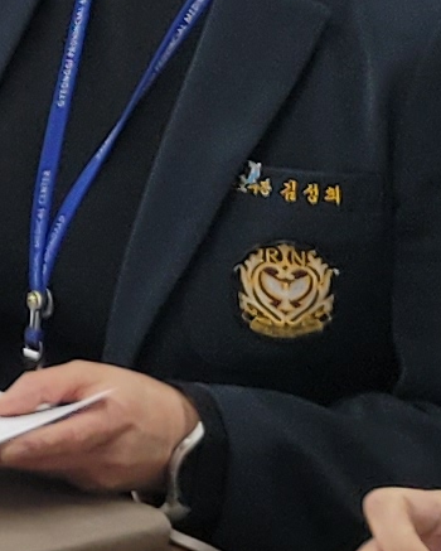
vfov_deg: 8.0
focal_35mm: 234
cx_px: -1200
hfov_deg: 5.8
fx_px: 3815
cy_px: -393
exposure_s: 1/120
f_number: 1.8
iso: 100
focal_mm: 5.4
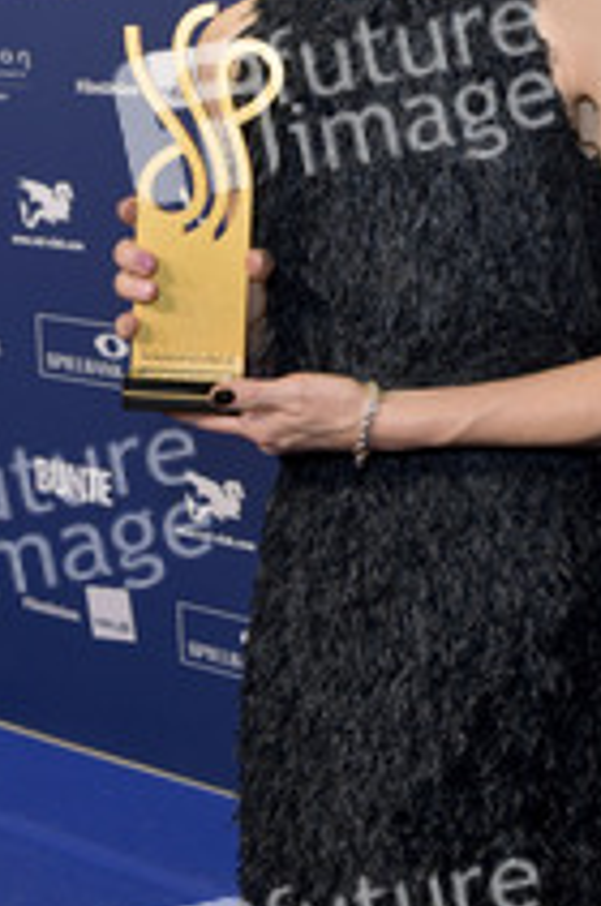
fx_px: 1382
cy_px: 318
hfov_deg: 24.2
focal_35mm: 55
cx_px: 459
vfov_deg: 36.0
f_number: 5.6
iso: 1250
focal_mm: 29
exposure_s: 1/200
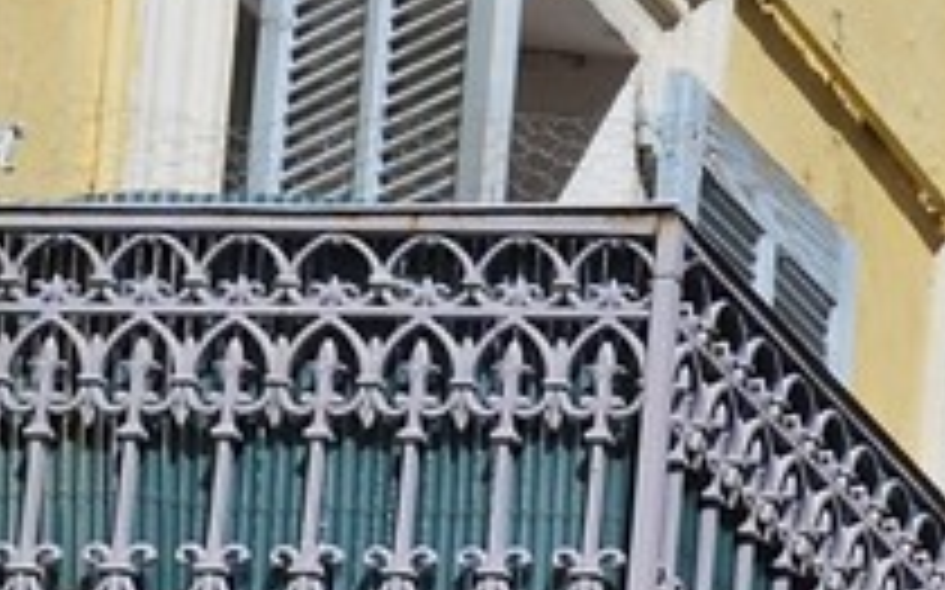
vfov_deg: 5.0
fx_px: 6203
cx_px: 3501
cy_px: 2045
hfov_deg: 7.0
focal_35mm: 241
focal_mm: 31
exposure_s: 1/160
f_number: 14
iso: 200
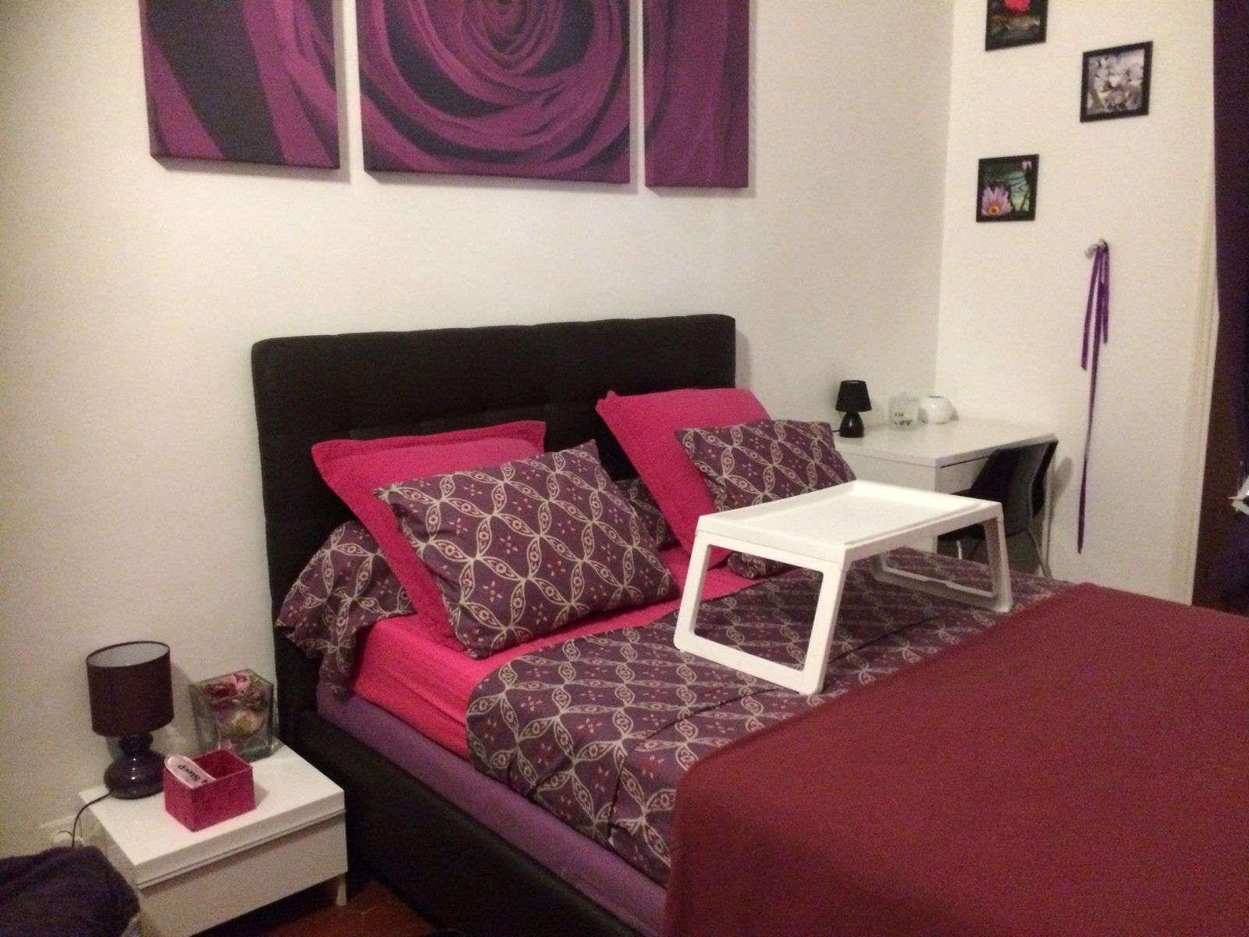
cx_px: 624
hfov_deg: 61.7
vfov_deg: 48.2
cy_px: 468
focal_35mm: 29
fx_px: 1046
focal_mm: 4.15
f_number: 2.2
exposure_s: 1/17
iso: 640
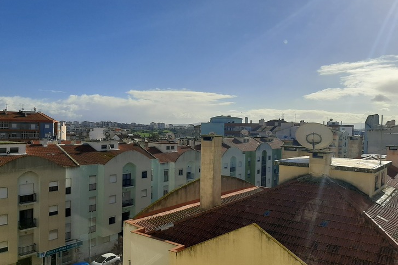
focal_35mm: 31
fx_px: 343
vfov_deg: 42.3
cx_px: 184
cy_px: 139
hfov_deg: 60.2
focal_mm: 3.93
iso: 40
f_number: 1.7
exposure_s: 1/3135
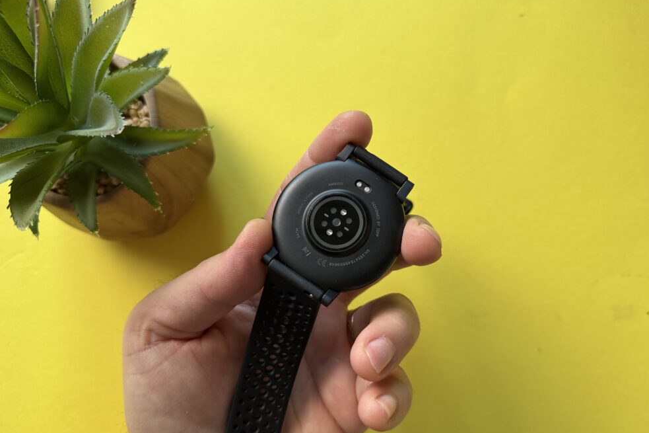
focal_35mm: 26
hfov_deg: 69.4
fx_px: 469
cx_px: 327
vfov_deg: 49.5
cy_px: 236
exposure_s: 1/99
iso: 200
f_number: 1.78
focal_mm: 6.76
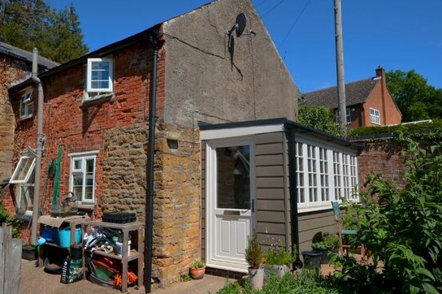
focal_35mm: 27
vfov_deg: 47.8
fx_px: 331
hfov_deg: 67.3
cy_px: 137
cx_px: 202
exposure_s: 1/320
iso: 100
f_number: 9
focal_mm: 14
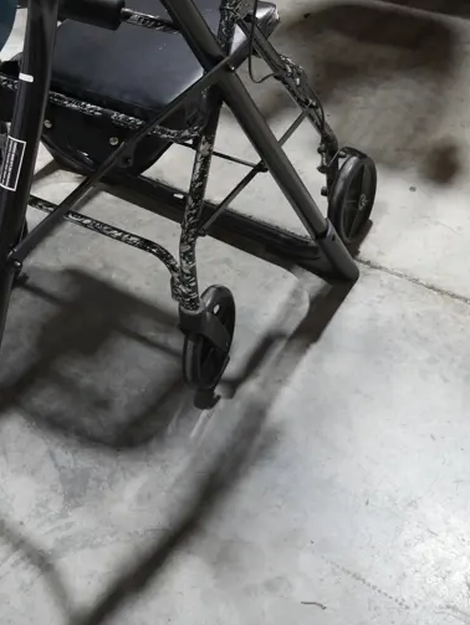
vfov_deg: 31.3
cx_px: 13
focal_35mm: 57
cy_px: 4
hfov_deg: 24.6
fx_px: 1031
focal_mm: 14
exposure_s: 1/60
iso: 320
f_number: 3.5
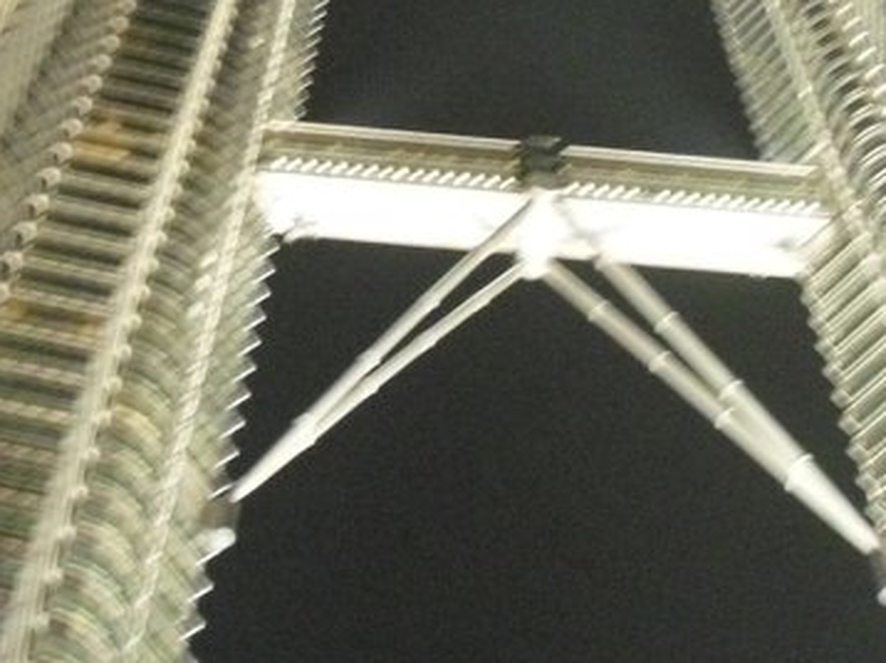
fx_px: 2174
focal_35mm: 85
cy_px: 84
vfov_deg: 17.1
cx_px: 433
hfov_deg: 23.0
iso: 800
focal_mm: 6.2
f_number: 2.8
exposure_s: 1/25
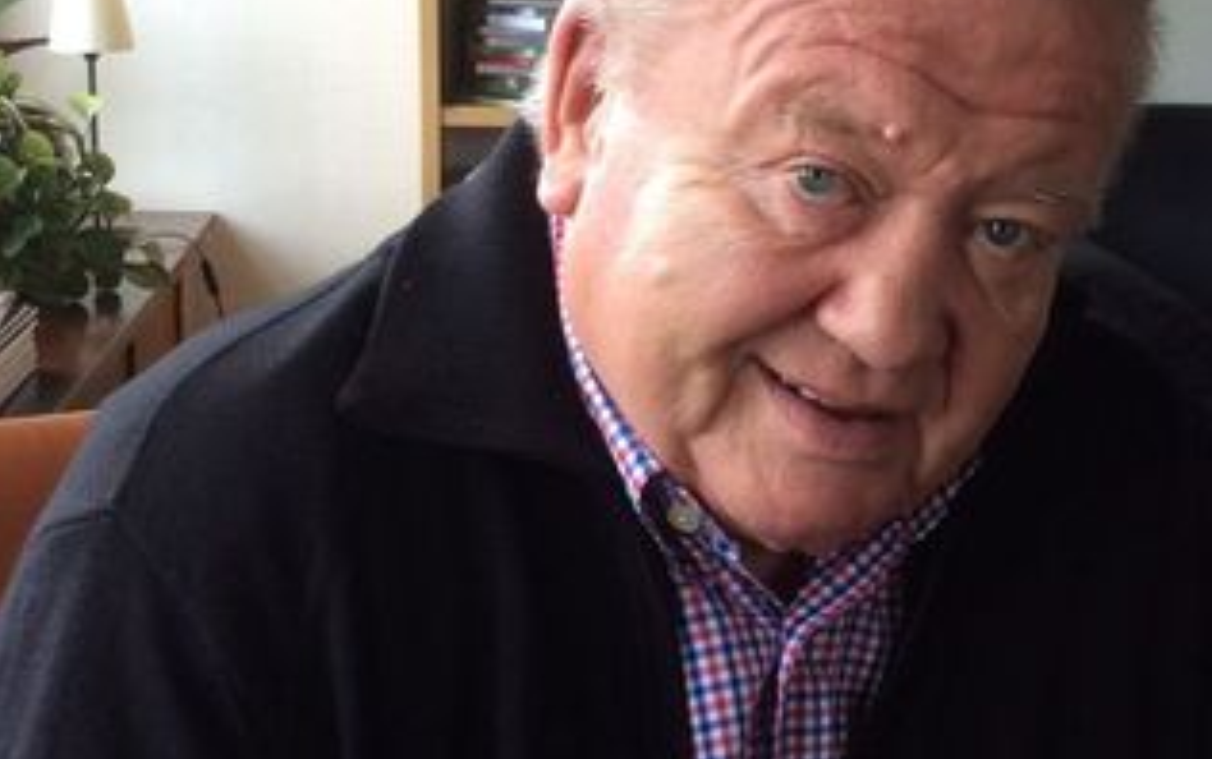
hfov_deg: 33.8
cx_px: 759
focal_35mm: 60
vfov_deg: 21.6
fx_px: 1983
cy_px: 525
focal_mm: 3.3
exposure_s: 1/50
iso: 32
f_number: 2.4
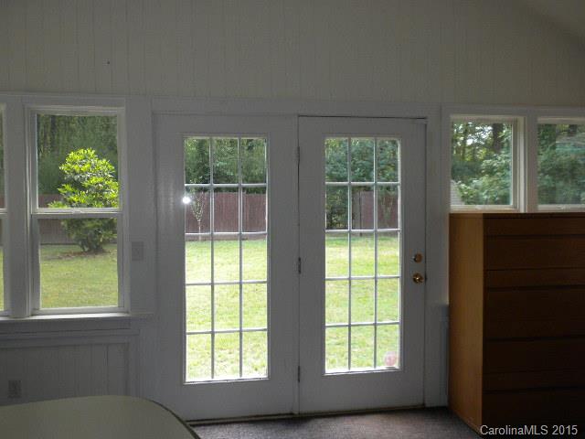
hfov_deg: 50.1
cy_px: 220
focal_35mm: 37
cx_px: 292
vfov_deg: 38.7
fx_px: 625
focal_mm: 6.6
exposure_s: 1/56.6
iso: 120
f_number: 3.5
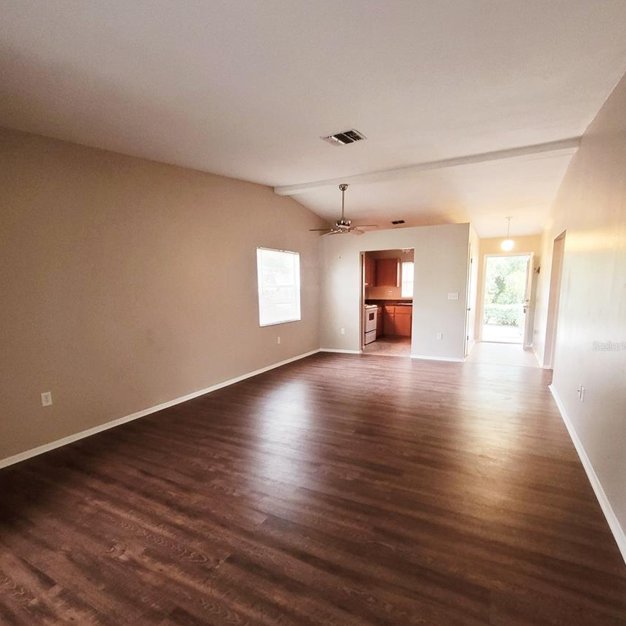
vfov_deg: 87.1
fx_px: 327
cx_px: 317
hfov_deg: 87.4
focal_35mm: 16
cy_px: 346
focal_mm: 2.2
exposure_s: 1/24
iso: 640
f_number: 2.2
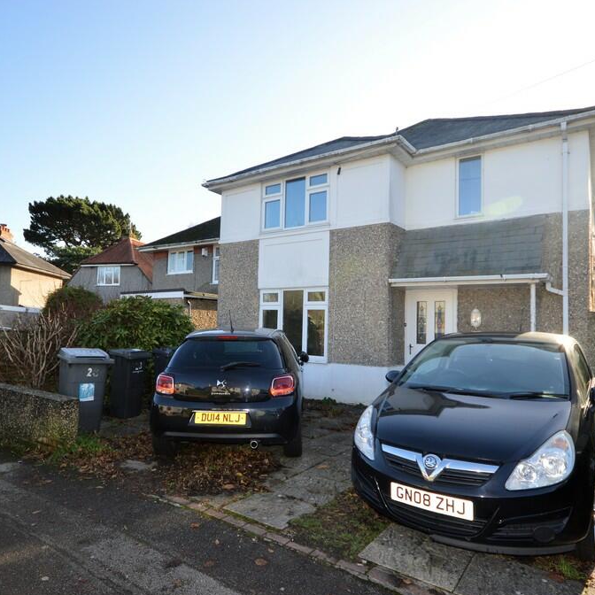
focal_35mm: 22
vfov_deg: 68.8
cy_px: 300
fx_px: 434
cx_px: 280
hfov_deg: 68.8
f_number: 5.6
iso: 110
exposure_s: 1/125
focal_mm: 11.5
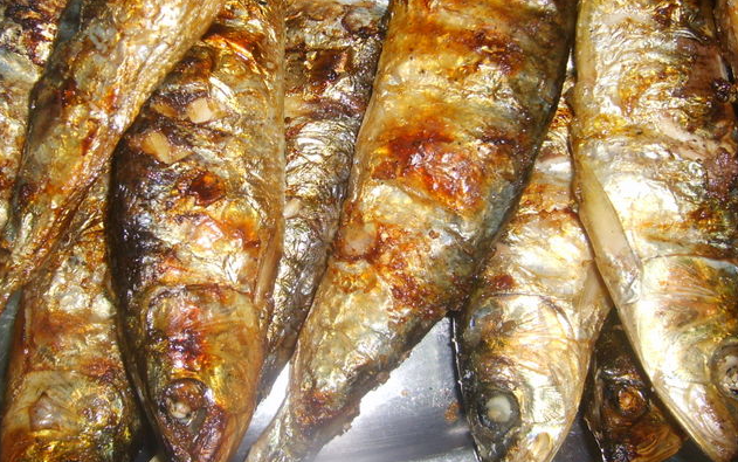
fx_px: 946
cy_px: 159
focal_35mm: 47
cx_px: 351
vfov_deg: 27.3
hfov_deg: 42.6
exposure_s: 1/45
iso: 100
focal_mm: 5.8
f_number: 2.8
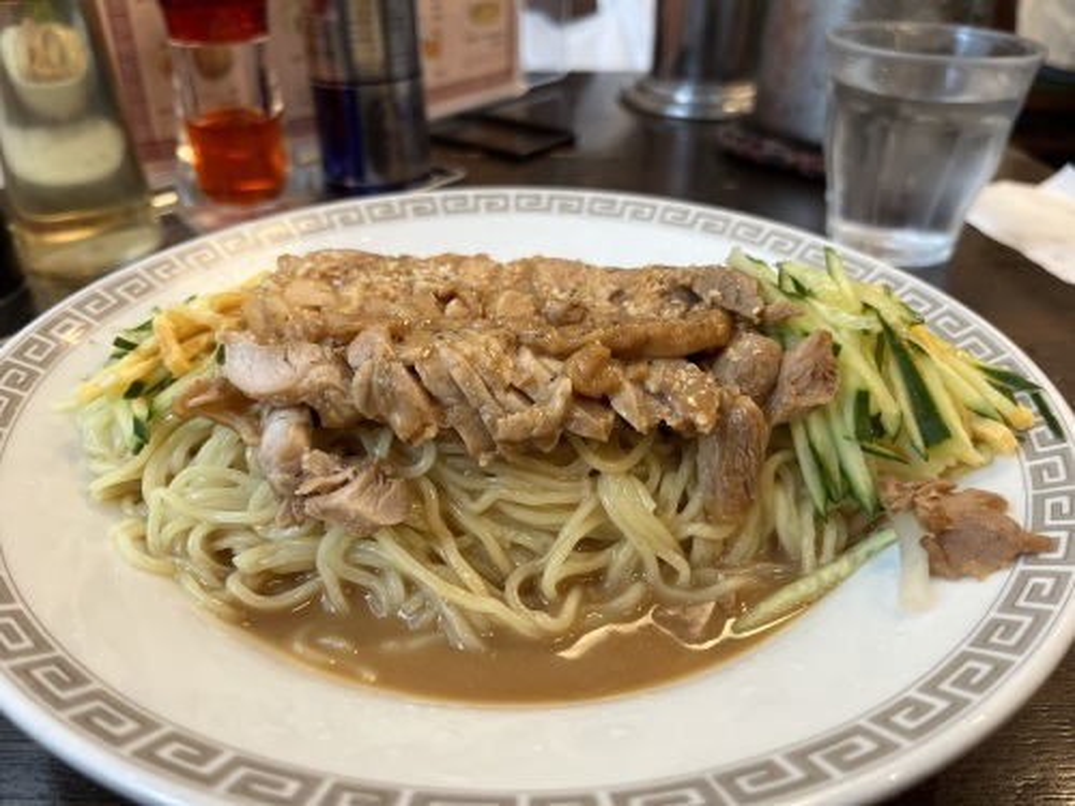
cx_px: 538
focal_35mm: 26
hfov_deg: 67.3
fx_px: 807
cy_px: 403
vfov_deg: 53.1
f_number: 1.6
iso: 125
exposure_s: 1/100
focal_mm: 5.1
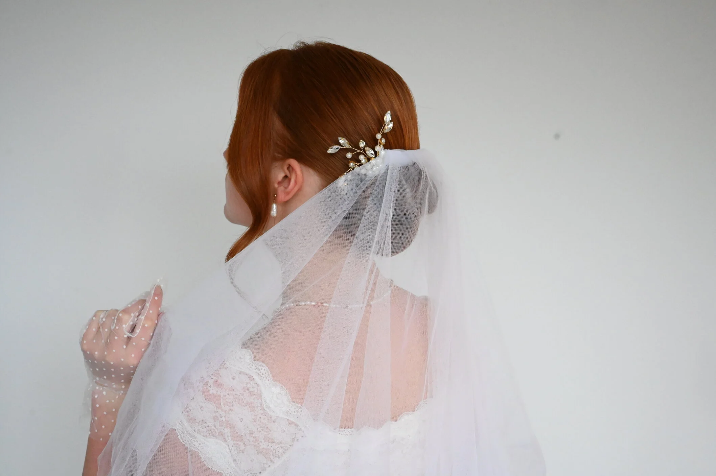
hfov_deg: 39.6
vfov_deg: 27.0
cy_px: 238
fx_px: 994
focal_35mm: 50
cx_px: 358
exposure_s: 1/100
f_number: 9
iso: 16000
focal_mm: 50
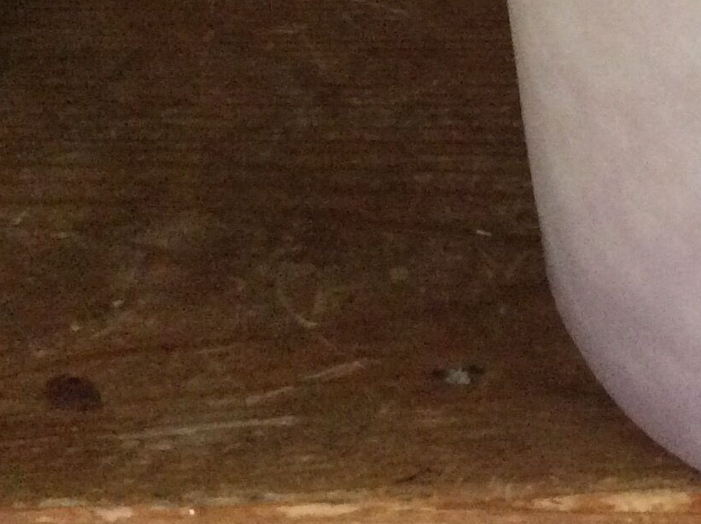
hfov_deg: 18.5
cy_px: -70
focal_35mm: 100
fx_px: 2023
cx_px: 869
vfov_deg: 14.4
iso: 320
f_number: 2.4
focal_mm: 3.3
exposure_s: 1/17
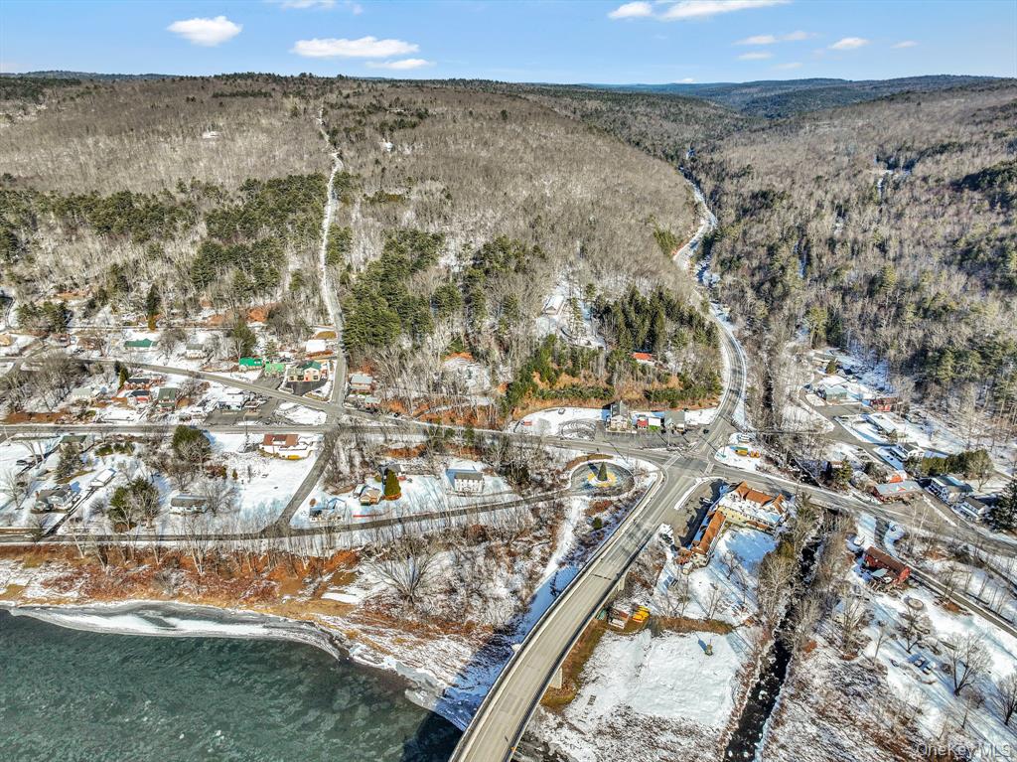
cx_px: 508
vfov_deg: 56.8
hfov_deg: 71.6
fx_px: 705
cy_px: 381
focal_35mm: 24
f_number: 2.8
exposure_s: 1/1600
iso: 100
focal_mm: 12.29
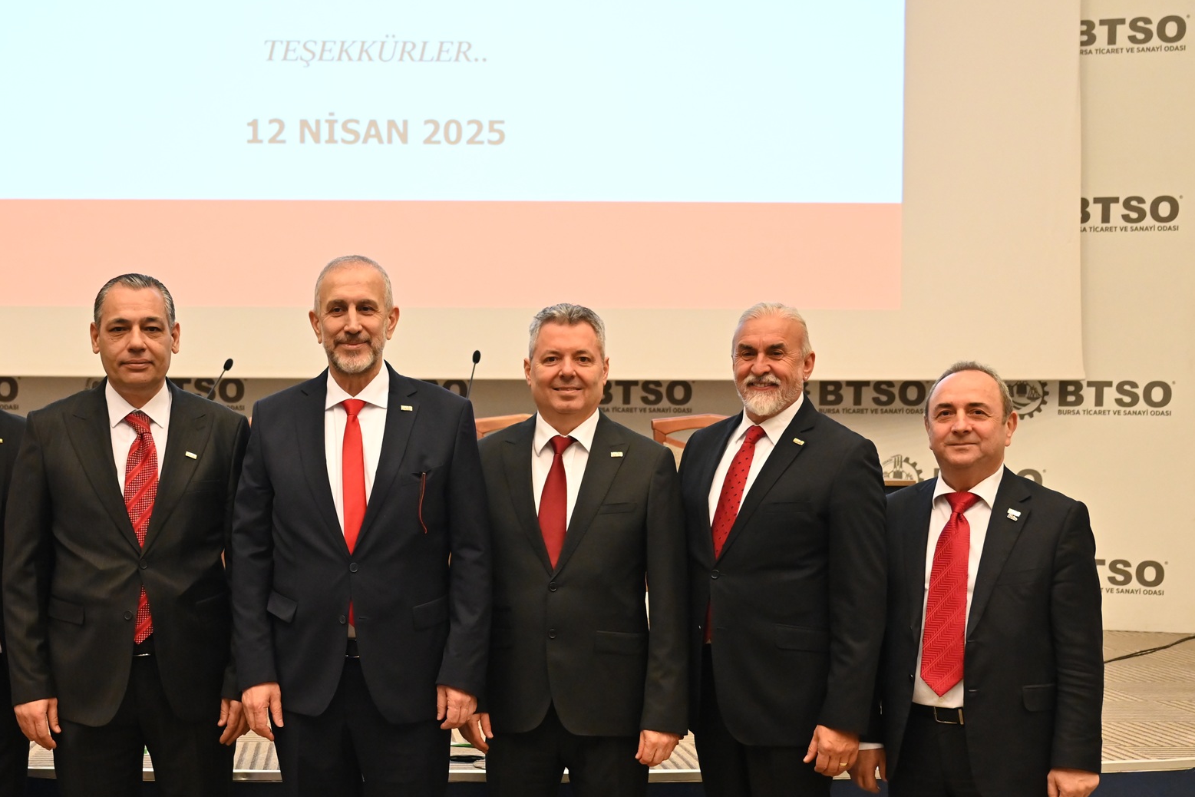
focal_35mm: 57
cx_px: 368
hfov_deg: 34.7
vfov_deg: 23.6
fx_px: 1888
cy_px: 579
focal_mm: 32.5
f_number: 3.5
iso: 2000
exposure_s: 1/160
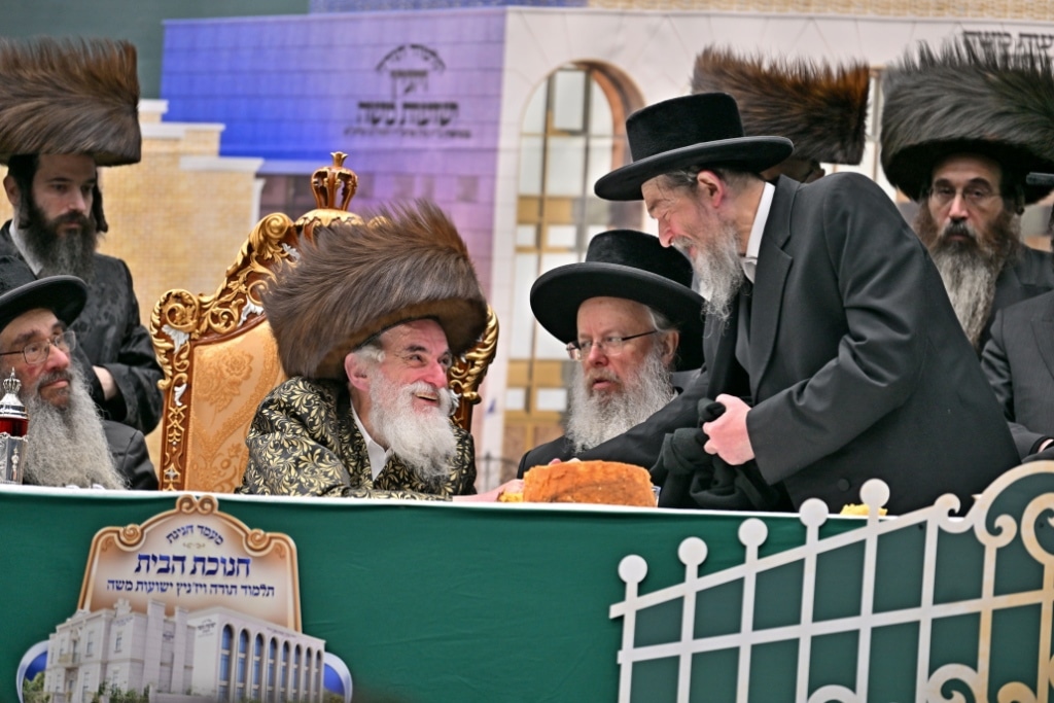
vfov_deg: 6.9
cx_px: 527
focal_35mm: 200
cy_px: 352
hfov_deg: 10.3
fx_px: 5856
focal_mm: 200
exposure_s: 1/400
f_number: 2.8
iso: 320
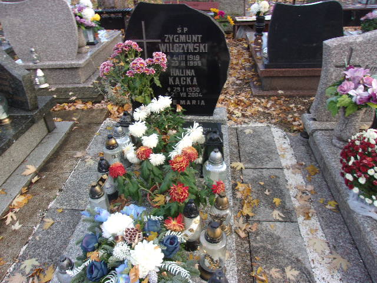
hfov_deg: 65.3
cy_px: 142
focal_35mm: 27
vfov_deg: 51.4
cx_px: 188
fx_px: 294
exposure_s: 1/52
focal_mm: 4.9
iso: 80
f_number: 3
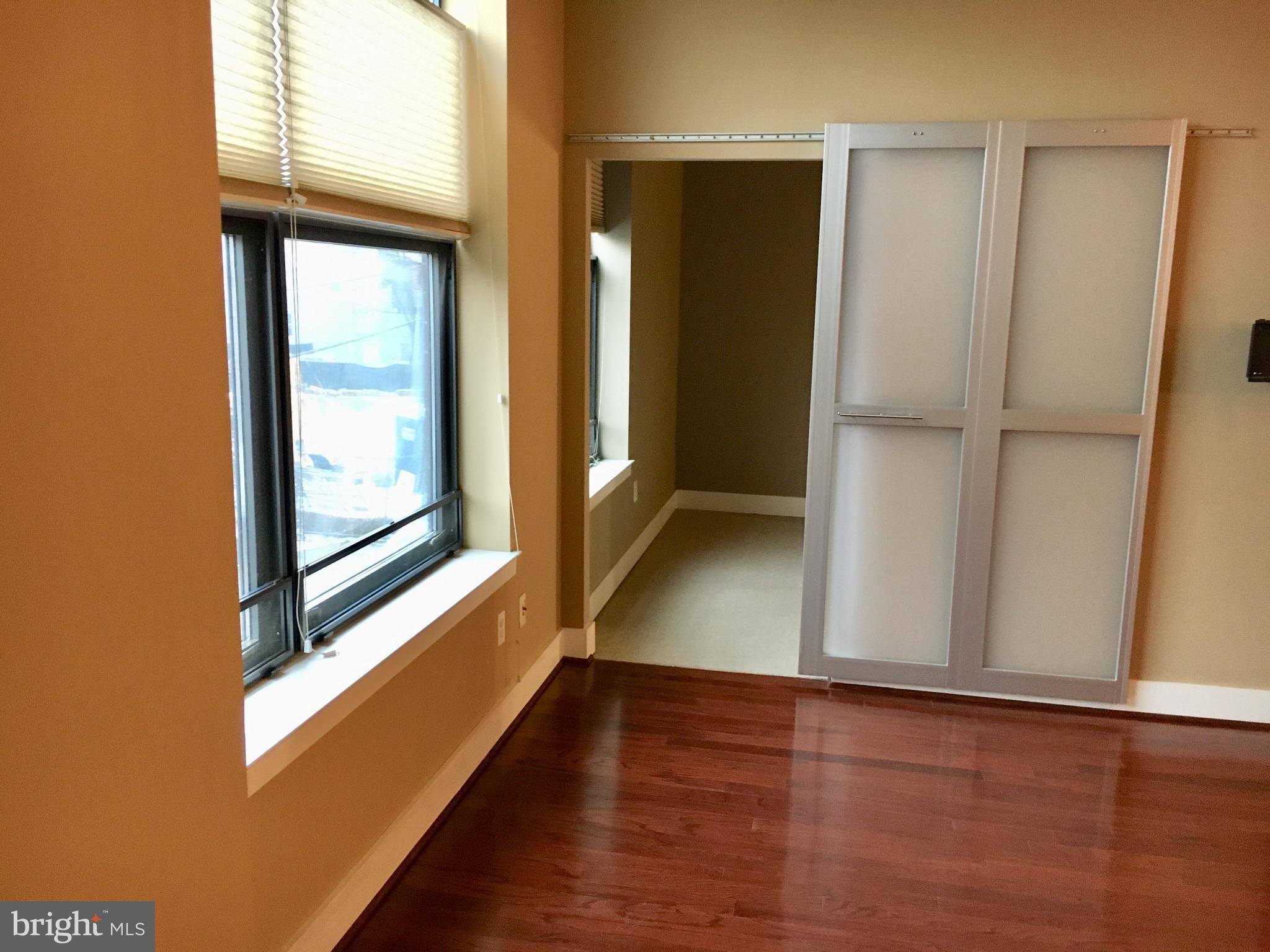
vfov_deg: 48.2
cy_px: 476
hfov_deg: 61.7
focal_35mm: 29
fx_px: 1064
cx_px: 635
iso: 200
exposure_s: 1/20
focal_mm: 4.15
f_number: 2.2
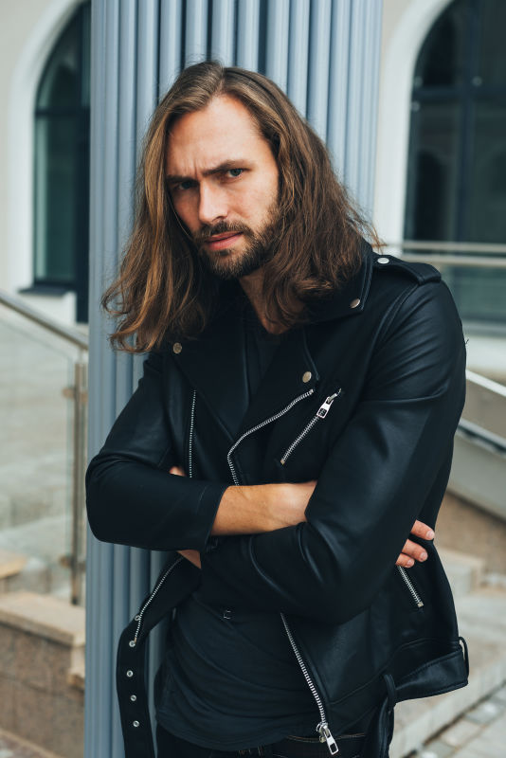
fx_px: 1053
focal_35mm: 50
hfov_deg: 27.0
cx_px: 253
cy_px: 379
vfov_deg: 39.6
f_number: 4
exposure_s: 1/400
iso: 200
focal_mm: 50
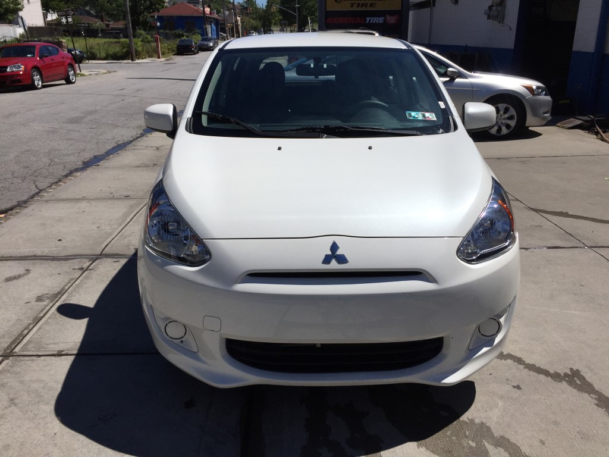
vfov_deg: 48.2
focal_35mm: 29
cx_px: 304
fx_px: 510
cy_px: 228
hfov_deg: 61.7
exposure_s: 1/5650
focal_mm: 4.15
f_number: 2.2
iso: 32
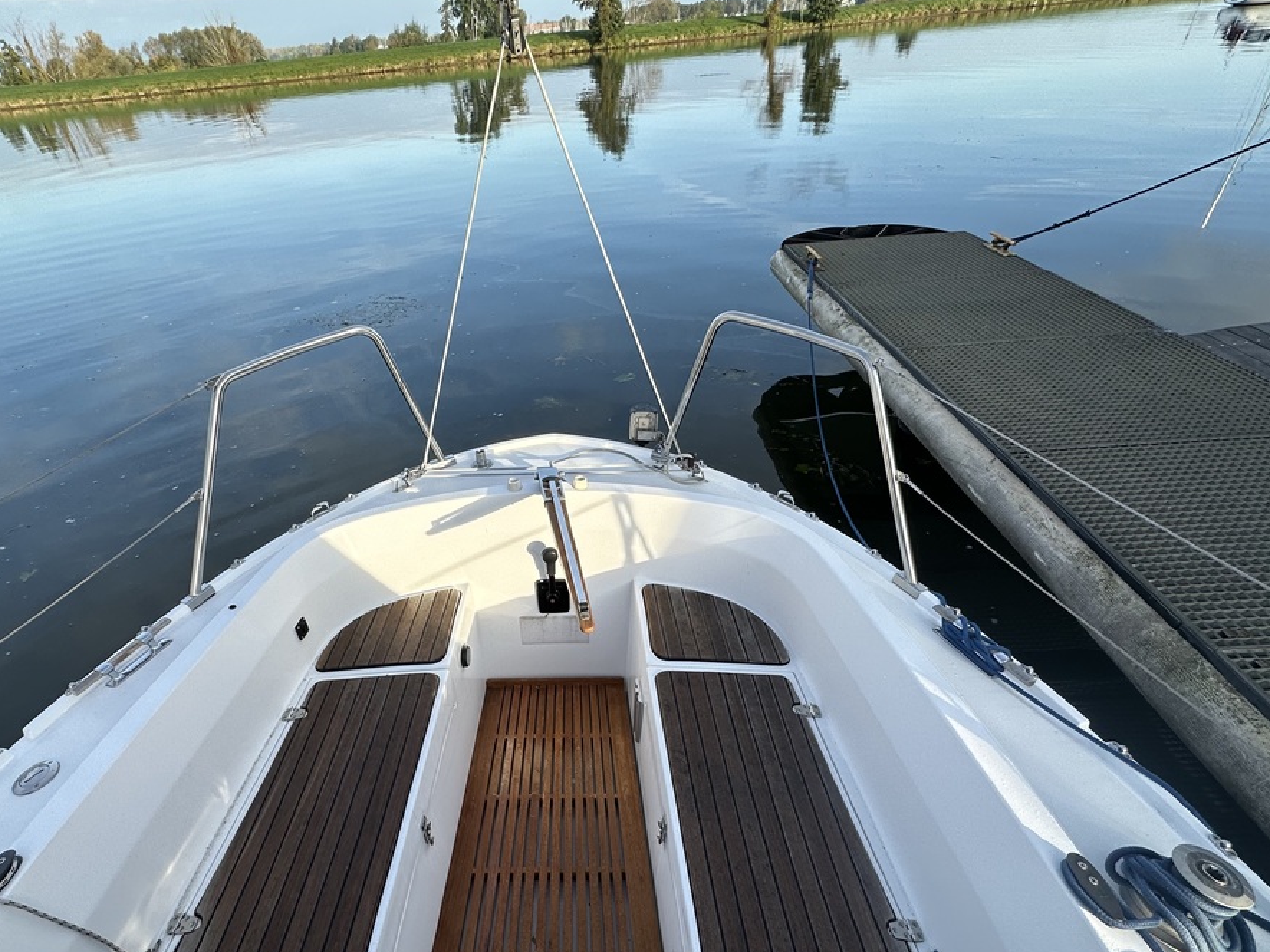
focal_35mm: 19
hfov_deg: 84.2
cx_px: 555
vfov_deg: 67.4
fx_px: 697
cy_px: 607
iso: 40
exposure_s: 1/734
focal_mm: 2.22
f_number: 2.2
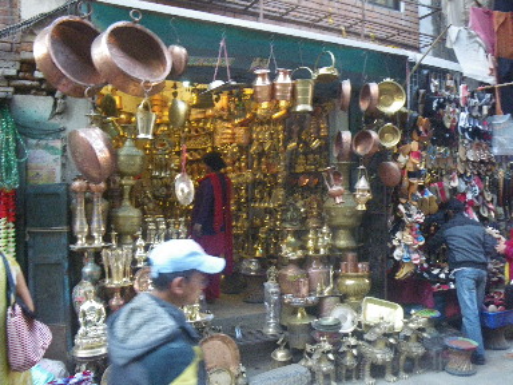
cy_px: 192
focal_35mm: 28
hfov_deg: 63.4
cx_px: 256
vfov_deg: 49.7
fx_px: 415
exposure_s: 1/50
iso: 500
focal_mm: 5
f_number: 3.5
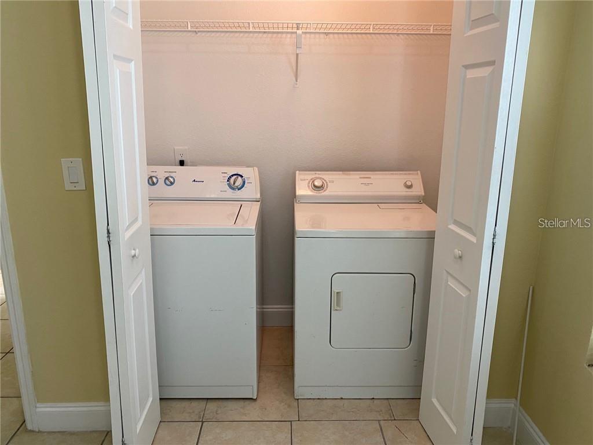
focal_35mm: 26
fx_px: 445
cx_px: 296
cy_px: 222
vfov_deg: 53.1
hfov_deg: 67.3
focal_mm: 4.25
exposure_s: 1/60
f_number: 1.8
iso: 100
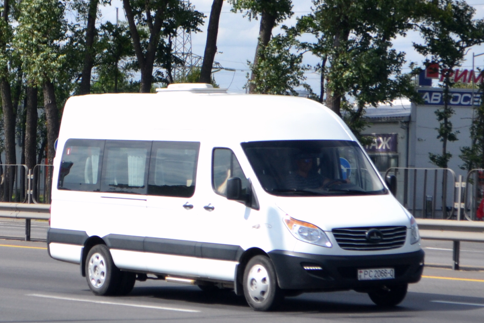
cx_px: 242
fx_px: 901
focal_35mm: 67
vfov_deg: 20.3
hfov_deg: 30.1
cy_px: 160
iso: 400
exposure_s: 1/1600
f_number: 6.3
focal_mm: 44
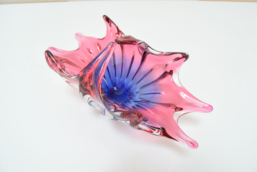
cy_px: 86
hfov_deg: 67.3
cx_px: 128
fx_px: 193
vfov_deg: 48.0
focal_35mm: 27
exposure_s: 1/125
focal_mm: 18
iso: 1600
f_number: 7.1
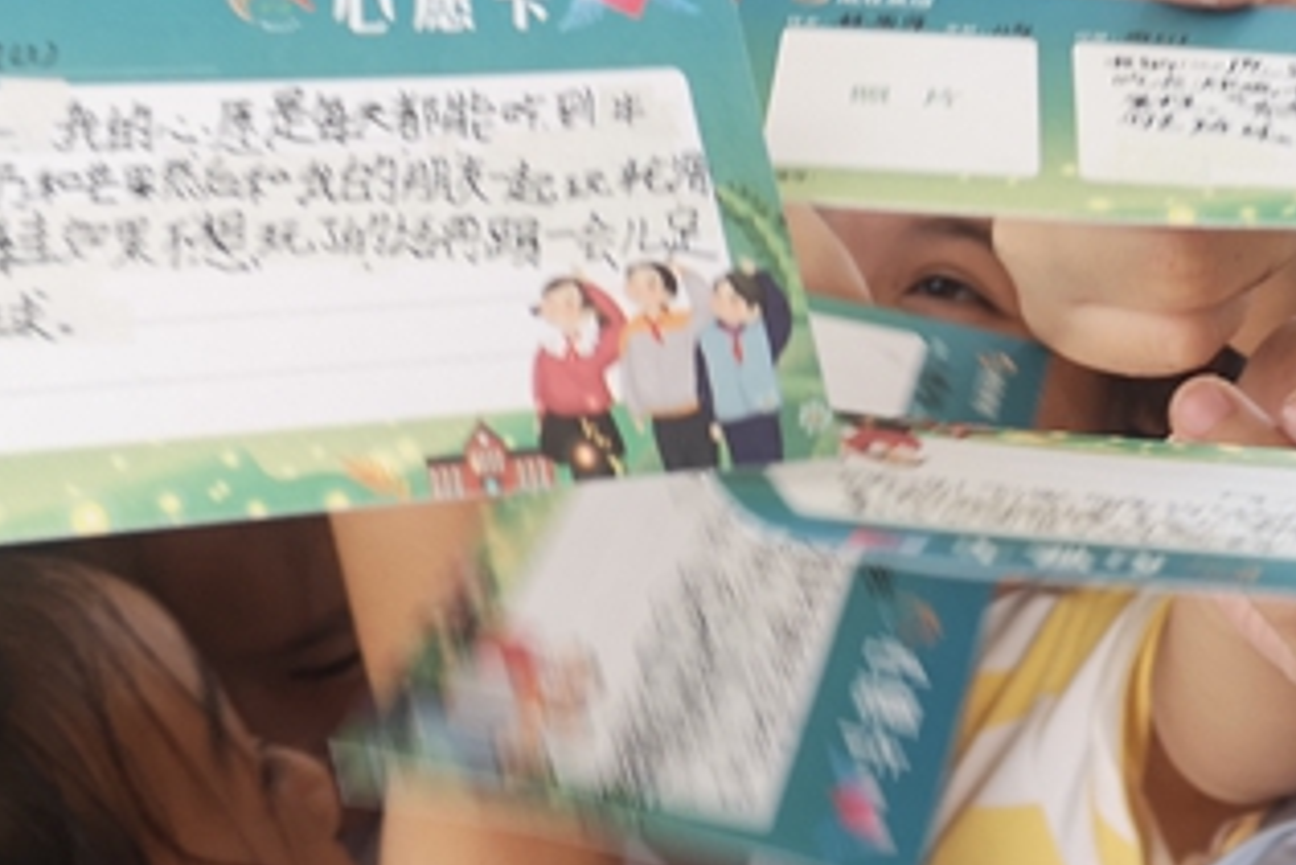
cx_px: 882
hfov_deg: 28.2
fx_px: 2557
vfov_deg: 19.2
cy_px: 439
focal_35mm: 71
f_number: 1.8
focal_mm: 5.58
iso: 80
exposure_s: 1/100
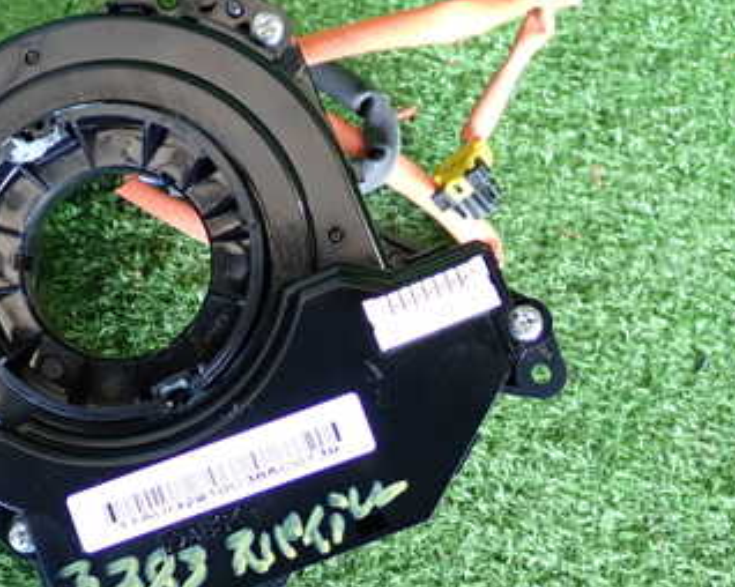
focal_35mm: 70
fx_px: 1522
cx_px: 240
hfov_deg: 27.0
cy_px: 296
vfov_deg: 21.8
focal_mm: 6.83
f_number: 2.7
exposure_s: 1/40
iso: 250
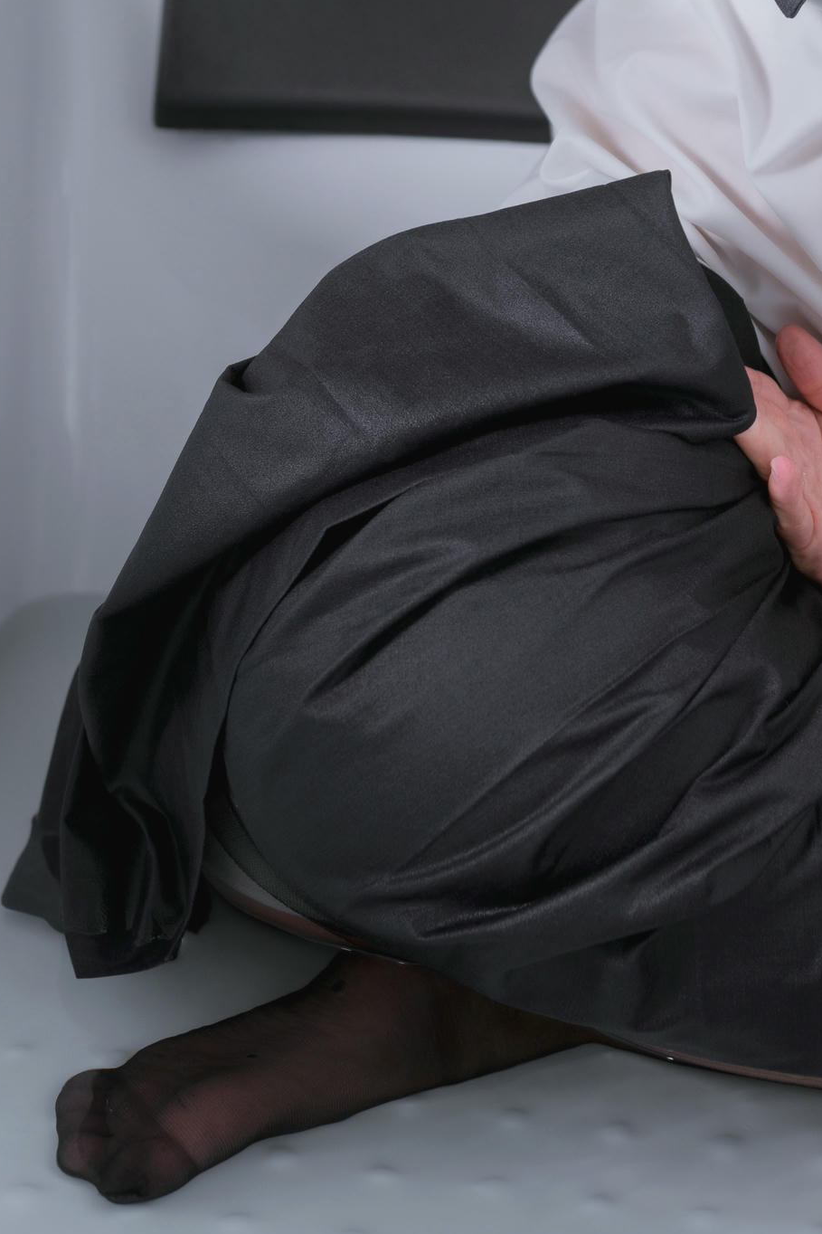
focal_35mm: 77
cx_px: 688
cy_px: 280
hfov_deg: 17.5
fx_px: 2638
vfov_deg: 25.9
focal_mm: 35
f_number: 2.8
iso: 100
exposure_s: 1/60
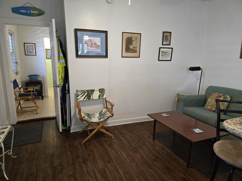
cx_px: 121
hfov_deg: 73.9
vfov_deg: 58.9
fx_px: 161
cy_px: 90
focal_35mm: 23
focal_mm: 5.4
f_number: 1.8
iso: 800
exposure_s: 1/120
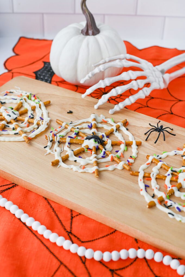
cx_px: 92
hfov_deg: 26.9
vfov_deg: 39.6
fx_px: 386
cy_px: 138
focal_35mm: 50
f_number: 6.3
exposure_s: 1/80
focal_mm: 50
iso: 125
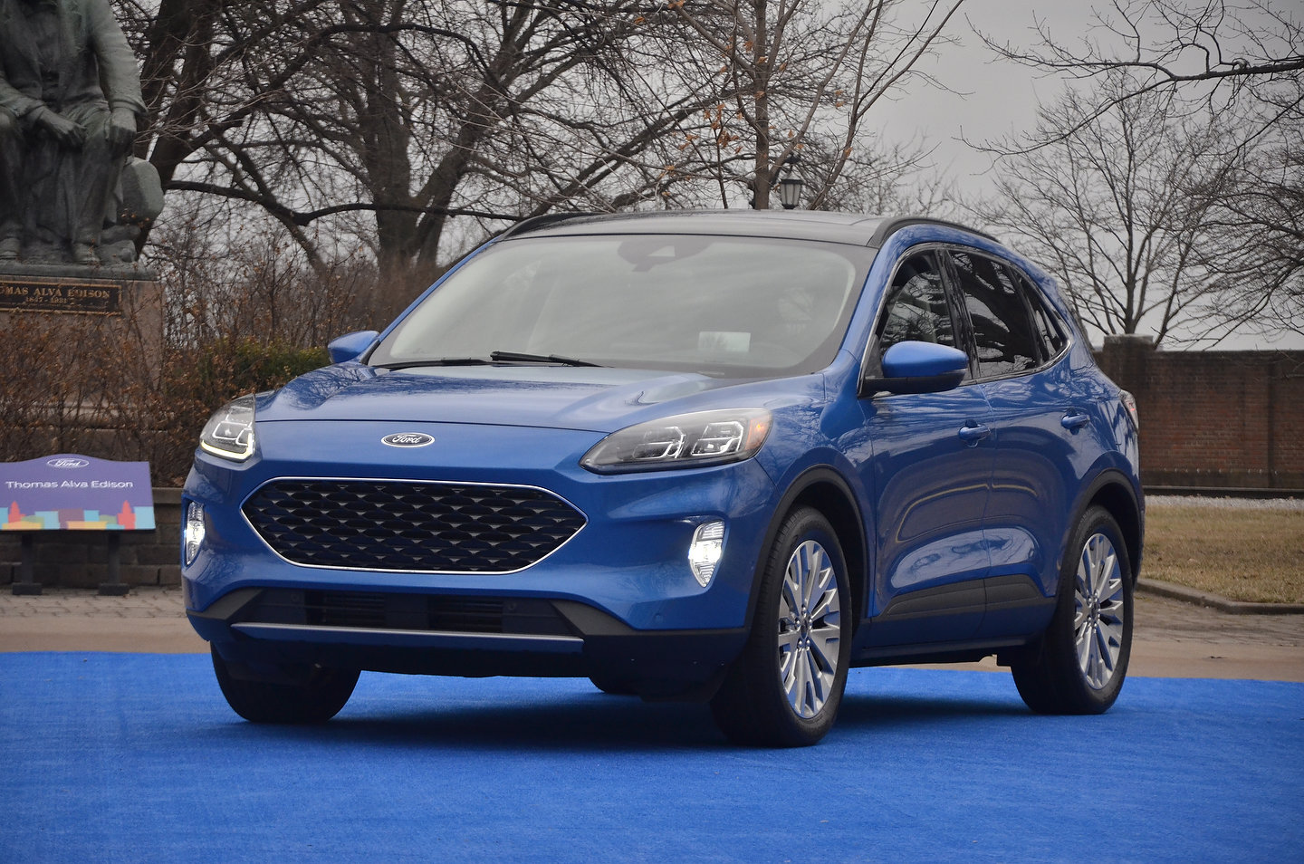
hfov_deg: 13.1
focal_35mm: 158
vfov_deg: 8.7
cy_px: 432
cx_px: 652
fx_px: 5694
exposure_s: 1/1000
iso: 800
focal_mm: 105
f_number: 5.6
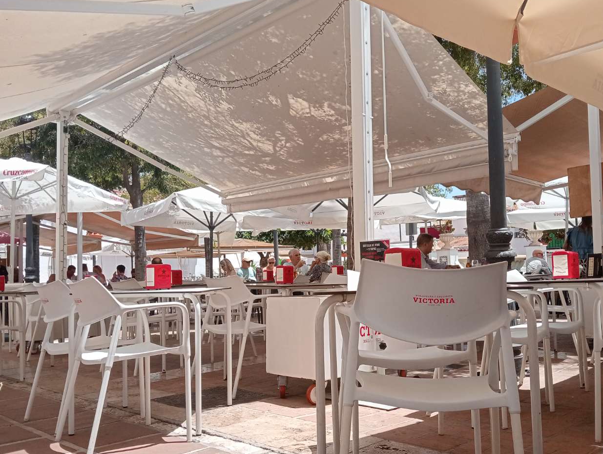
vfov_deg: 41.8
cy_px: 254
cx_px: 327
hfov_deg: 53.8
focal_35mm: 34
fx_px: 593
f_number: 1.8
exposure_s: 1/865
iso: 104
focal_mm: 3.98
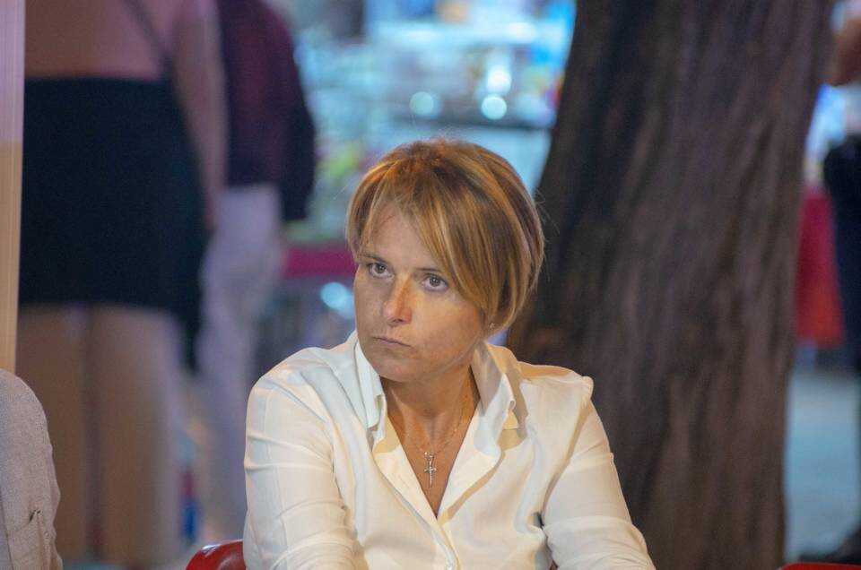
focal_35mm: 184
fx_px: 4404
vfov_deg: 7.4
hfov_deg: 11.2
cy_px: 285
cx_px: 430
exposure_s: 1/125
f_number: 3.2
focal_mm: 123
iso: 3200
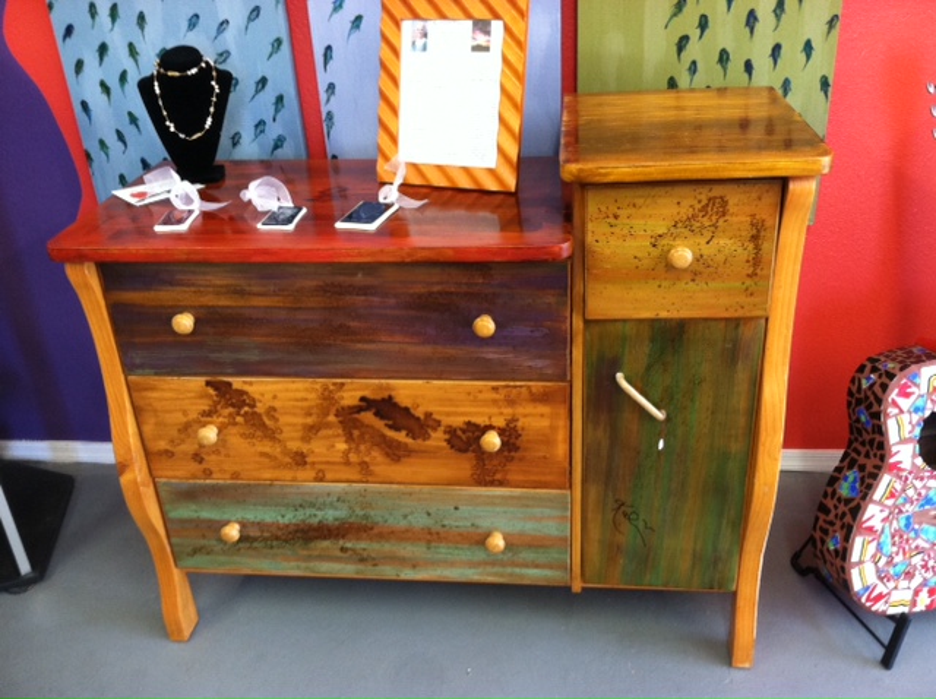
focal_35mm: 35
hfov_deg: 52.7
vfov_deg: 40.6
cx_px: 468
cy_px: 350
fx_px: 945
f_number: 2.8
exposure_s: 1/15
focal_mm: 3.85
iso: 125
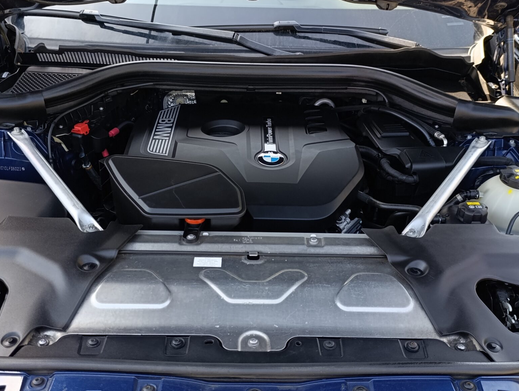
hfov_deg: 48.9
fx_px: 571
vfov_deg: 37.7
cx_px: 255
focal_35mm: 38
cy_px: 230
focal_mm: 6.14
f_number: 1.6
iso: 100
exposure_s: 1/100
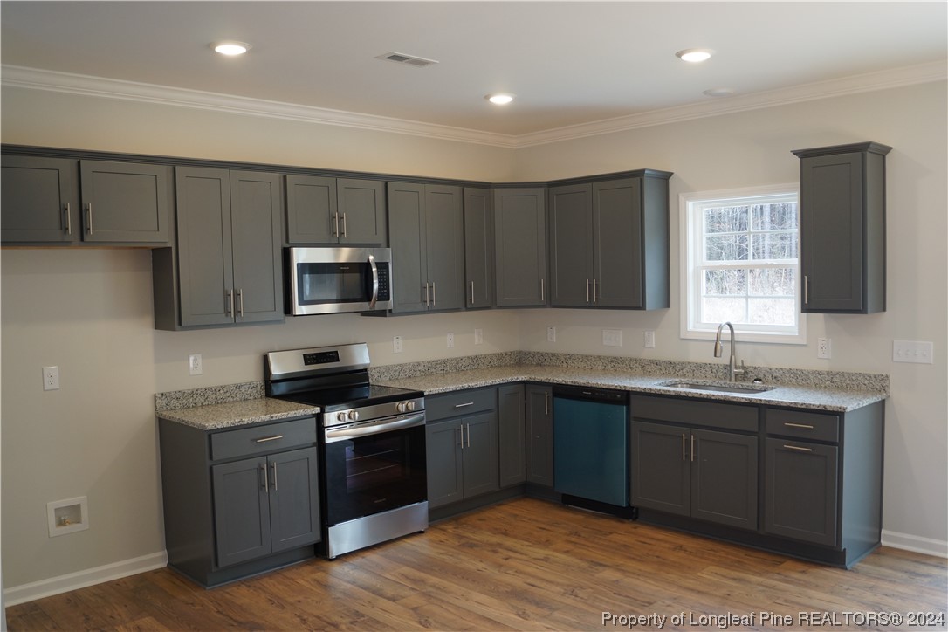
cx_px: 474
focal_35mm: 30
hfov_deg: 61.9
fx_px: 790
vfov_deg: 43.6
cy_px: 316
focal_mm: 20
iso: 320
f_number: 4
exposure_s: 1/60
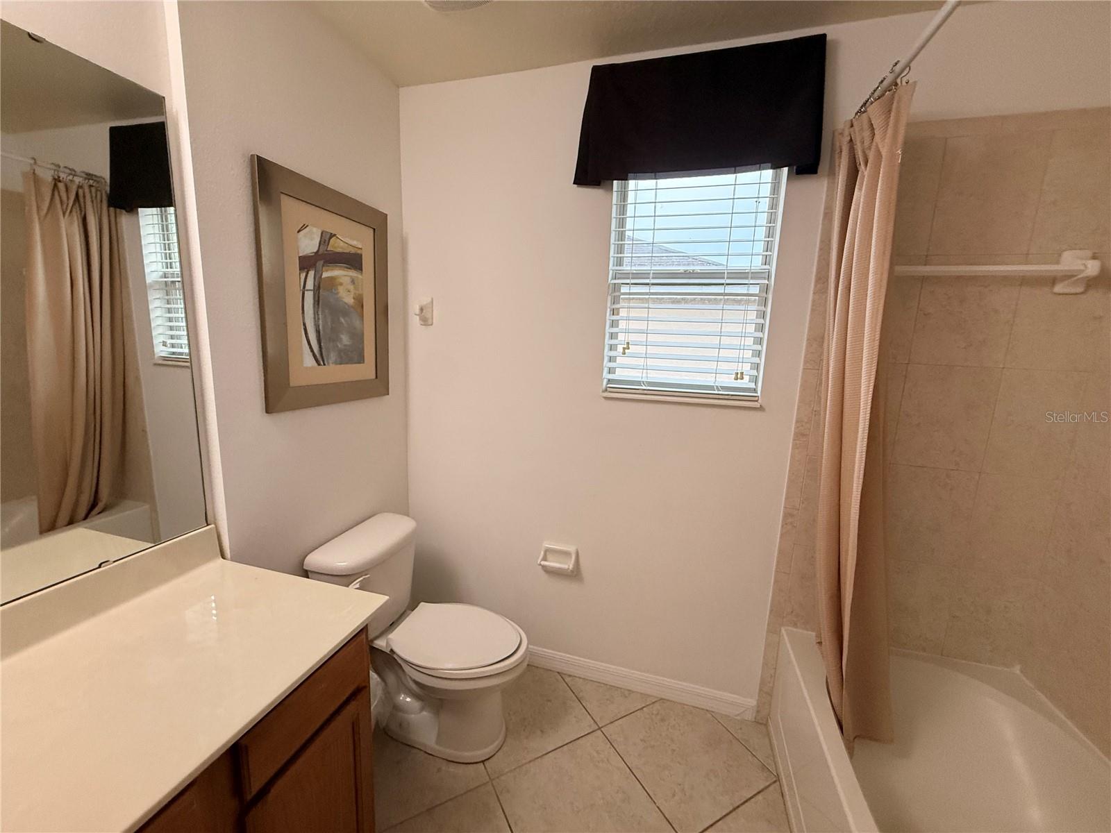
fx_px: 449
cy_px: 416
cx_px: 556
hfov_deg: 102.1
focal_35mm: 14
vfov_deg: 85.7
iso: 400
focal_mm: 2.22
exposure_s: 1/120
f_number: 2.2
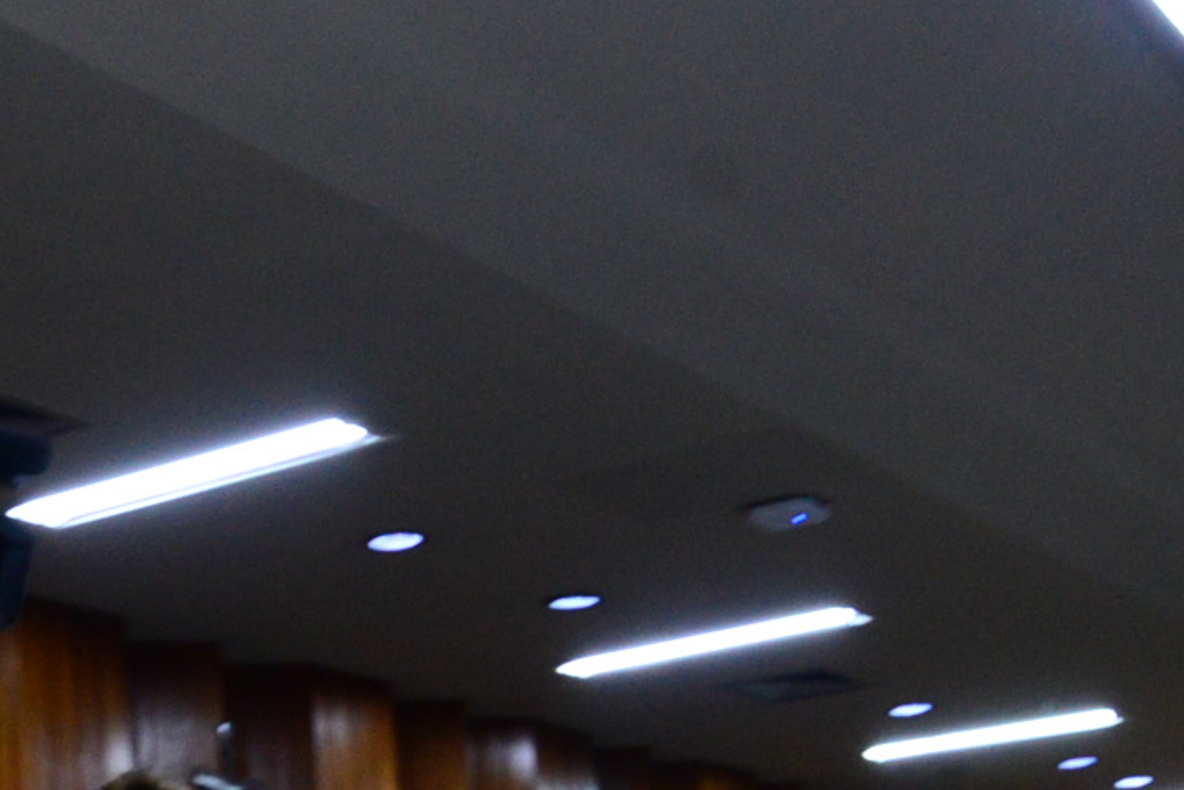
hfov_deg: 26.8
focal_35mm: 75
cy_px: 826
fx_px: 2468
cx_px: 405
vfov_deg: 17.7
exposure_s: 1/60
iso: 2500
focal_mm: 18
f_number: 6.3
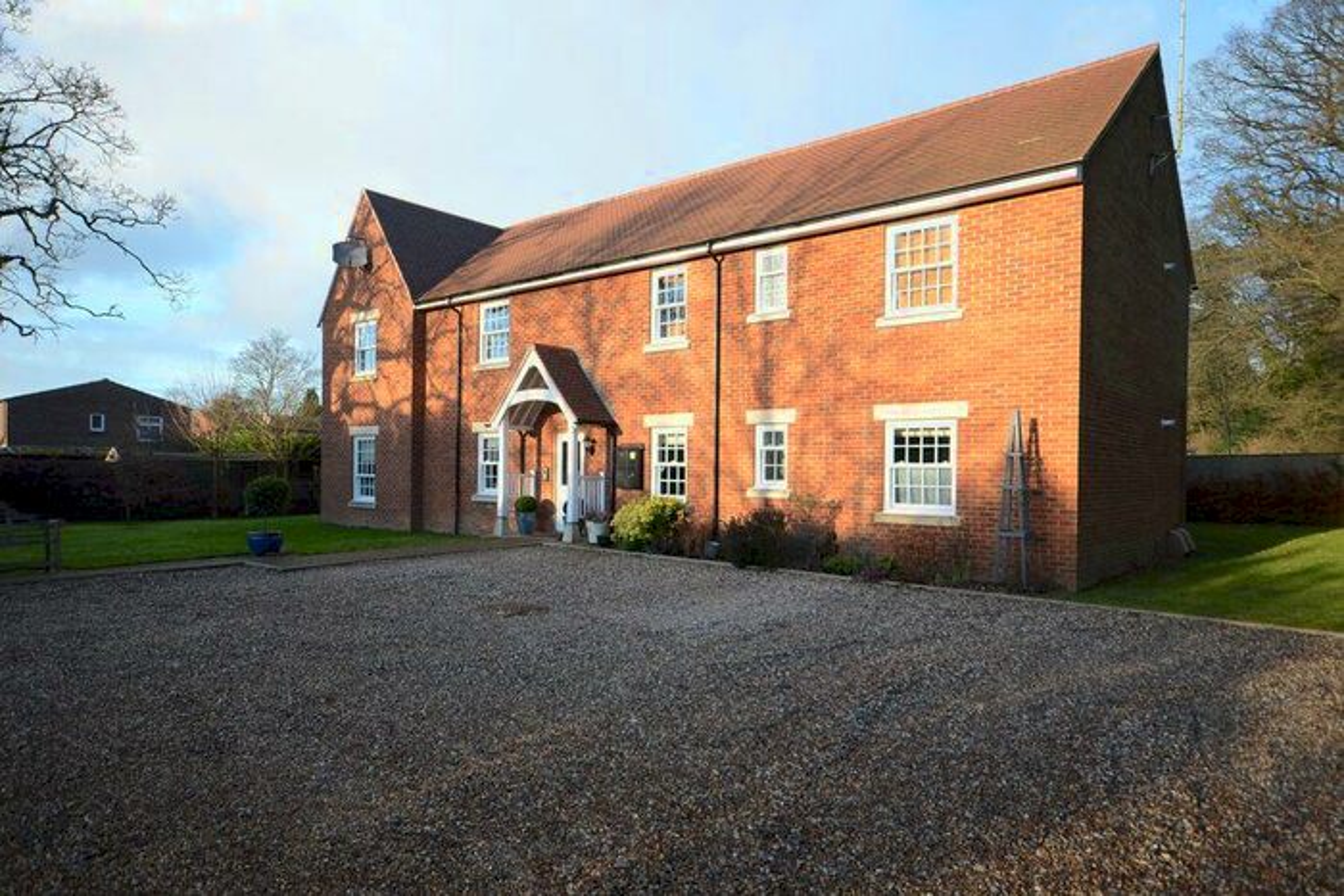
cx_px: 672
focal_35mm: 22
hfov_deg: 77.3
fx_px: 840
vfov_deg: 56.2
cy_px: 448
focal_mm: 15
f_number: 5
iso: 110
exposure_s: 1/100
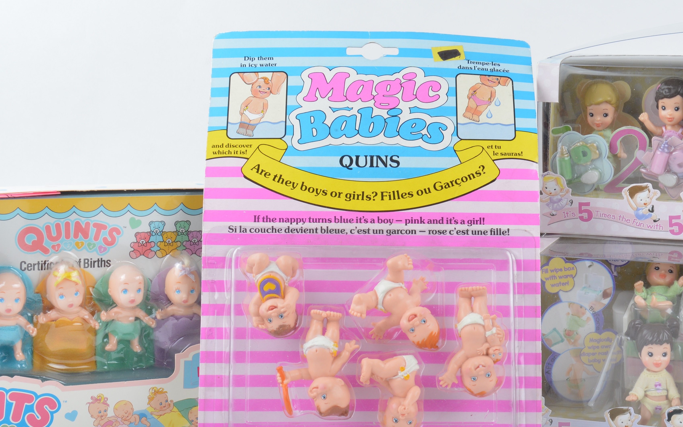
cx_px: 434
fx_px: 1508
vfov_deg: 16.1
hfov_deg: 25.4
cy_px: 260
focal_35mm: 81
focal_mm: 30
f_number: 9
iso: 100
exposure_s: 1/25
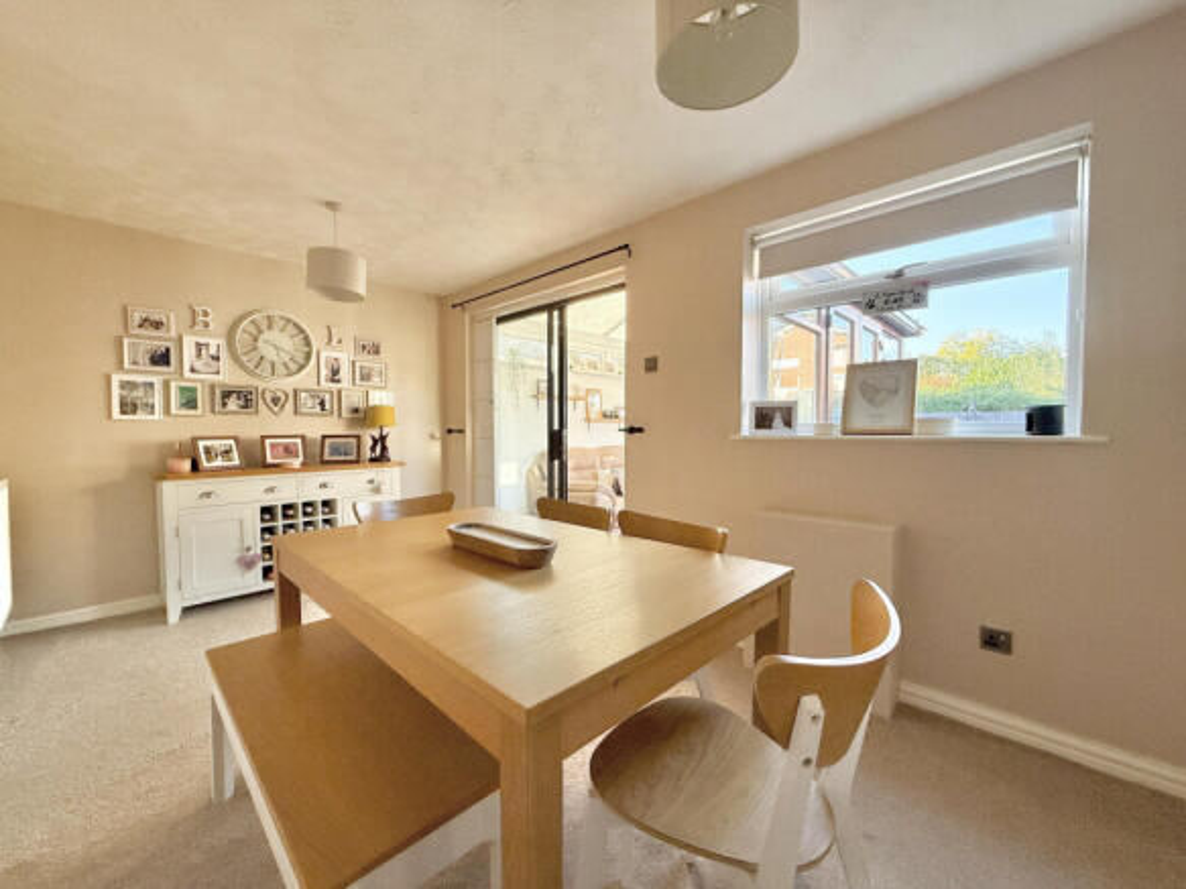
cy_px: 444
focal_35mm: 14
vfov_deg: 85.7
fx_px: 480
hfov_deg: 102.1
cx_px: 593
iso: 160
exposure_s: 1/99
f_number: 2.2
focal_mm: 2.22
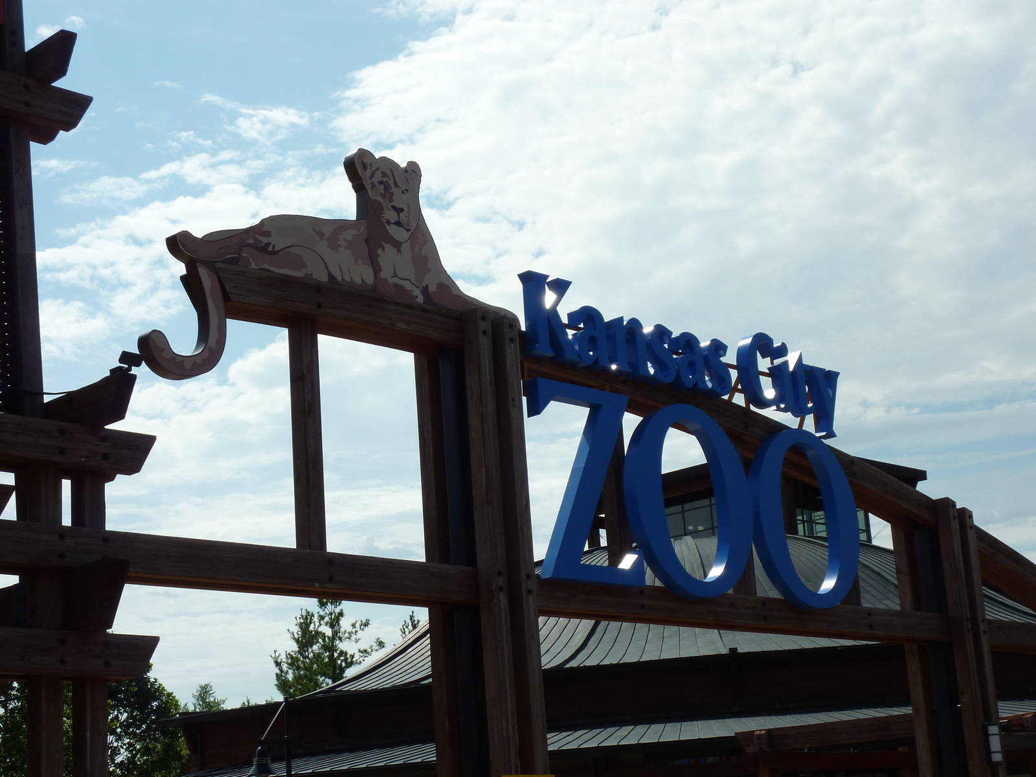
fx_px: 1766
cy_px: 388
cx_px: 518
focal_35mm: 59
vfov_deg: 24.8
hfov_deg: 32.7
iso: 80
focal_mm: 9.7
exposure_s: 1/640
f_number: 6.3
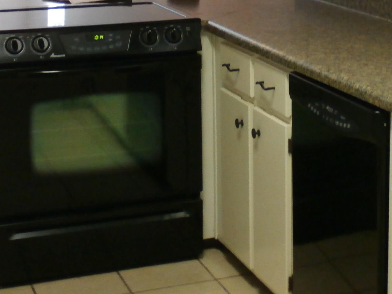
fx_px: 996
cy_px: 5
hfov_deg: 22.1
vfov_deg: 16.5
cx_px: 294
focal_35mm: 88
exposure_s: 1/13
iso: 400
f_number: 3.6
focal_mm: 7.28
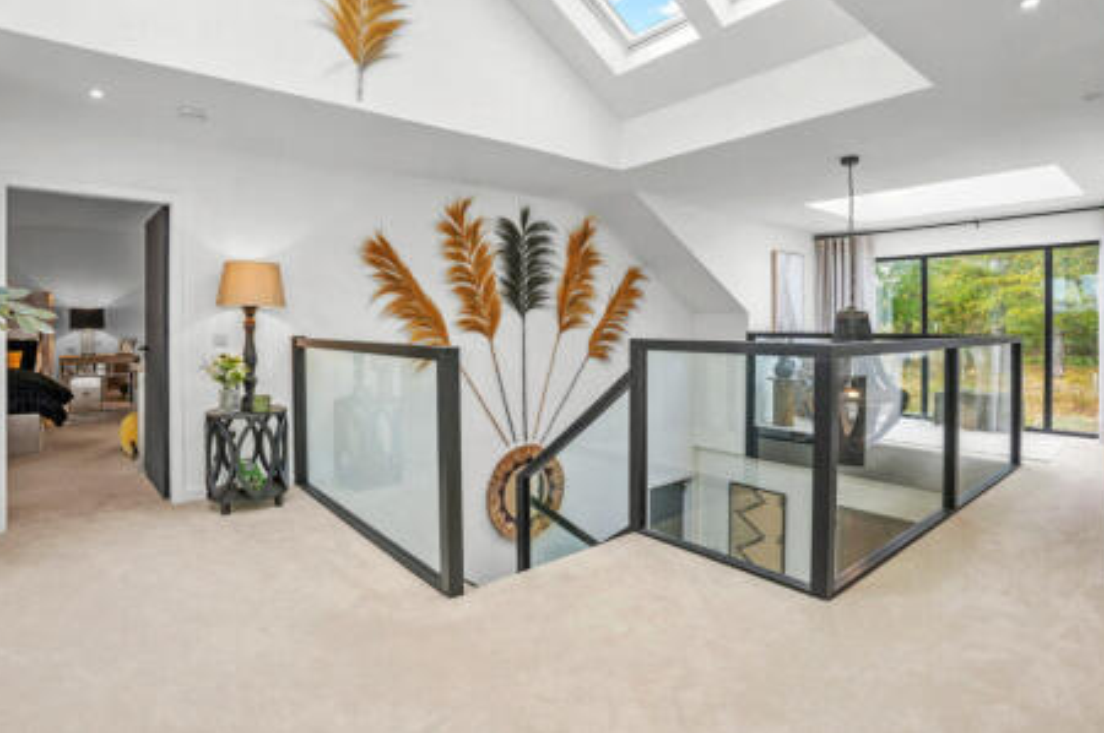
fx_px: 551
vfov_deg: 67.2
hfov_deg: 90.1
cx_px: 545
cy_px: 349
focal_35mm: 18
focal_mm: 17
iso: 200
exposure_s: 1/13
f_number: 6.3
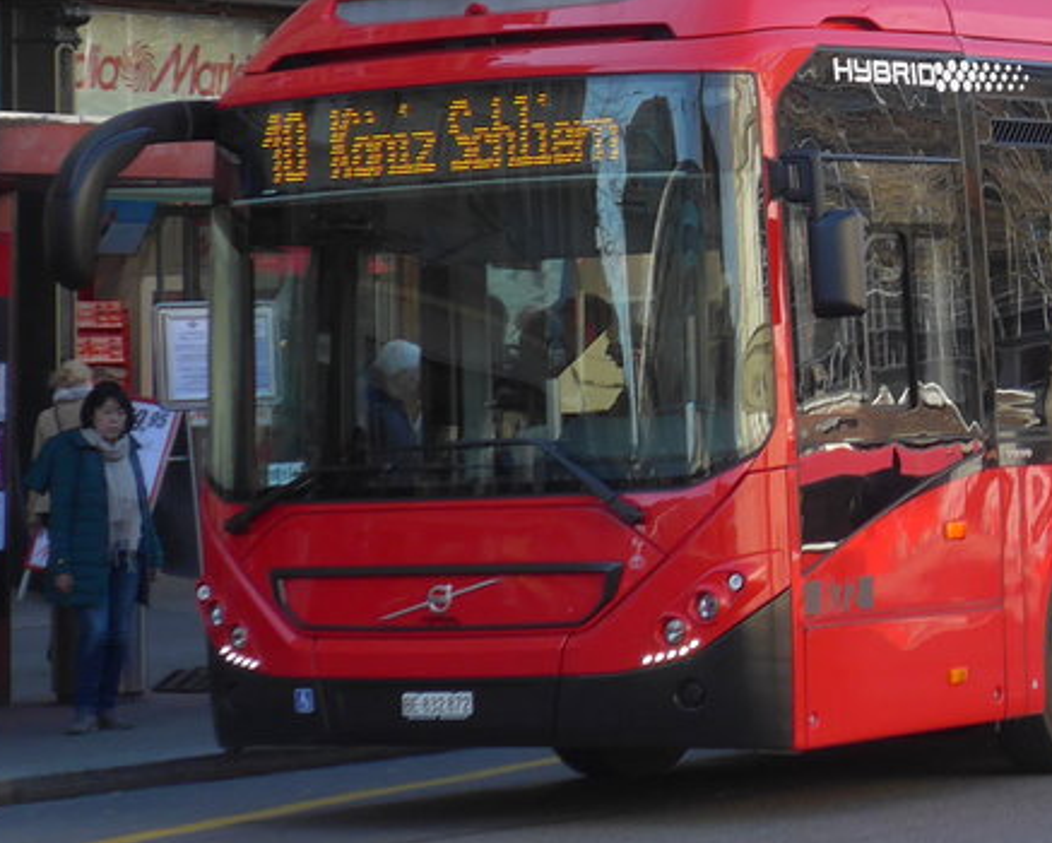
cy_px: 96
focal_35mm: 166
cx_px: 1062
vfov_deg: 9.3
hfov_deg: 11.5
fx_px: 5171
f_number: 3.7
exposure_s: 1/320
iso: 160
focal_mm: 12.7
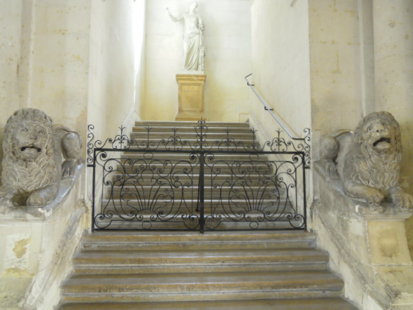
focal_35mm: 32
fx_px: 382
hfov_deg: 56.8
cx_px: 206
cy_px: 155
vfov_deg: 44.2
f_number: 2.8
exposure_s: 1/20
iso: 400
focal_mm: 5.7
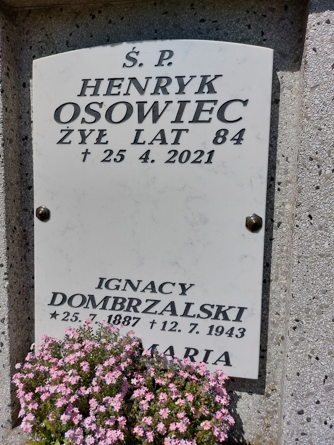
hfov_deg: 56.8
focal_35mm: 24
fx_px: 309
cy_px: 222
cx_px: 167
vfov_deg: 71.6
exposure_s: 1/2554
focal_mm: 5.23
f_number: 1.8
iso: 25
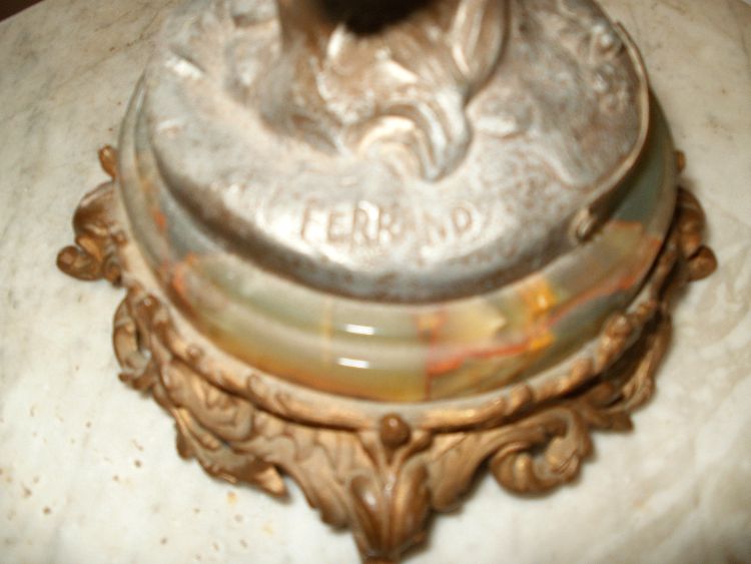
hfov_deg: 51.3
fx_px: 781
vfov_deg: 39.7
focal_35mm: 36
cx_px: 376
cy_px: 282
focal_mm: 6.3
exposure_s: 1/30
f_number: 3.5
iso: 125
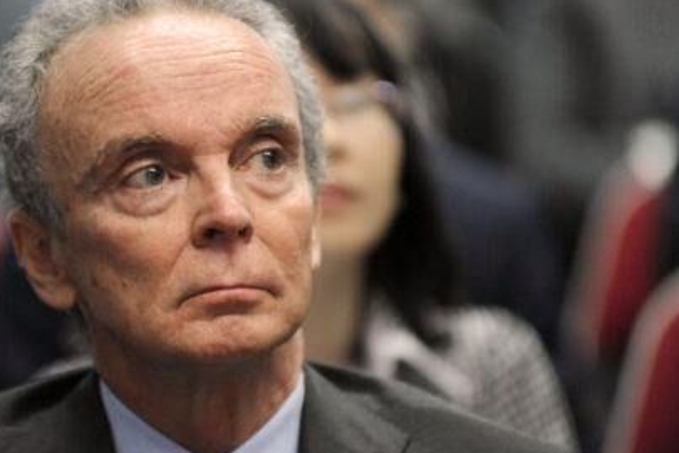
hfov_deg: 7.0
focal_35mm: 296
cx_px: 236
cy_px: 250
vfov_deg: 4.6
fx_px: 5582
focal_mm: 200
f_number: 2.8
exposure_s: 1/125
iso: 3200
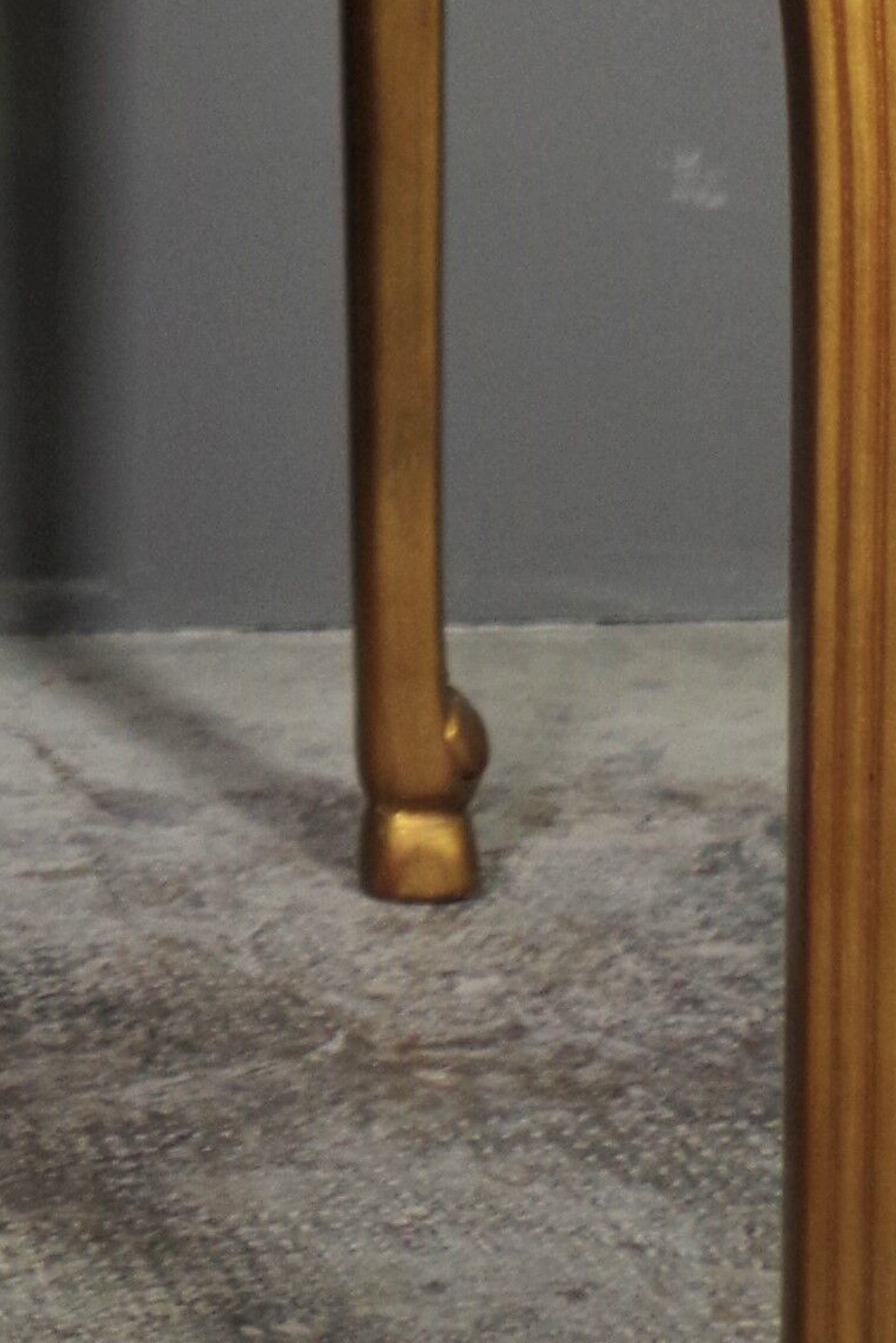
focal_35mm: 151
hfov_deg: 8.9
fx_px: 5635
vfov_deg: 12.4
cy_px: -1080
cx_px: -460
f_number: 4
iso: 400
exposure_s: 1/60
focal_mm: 21.25
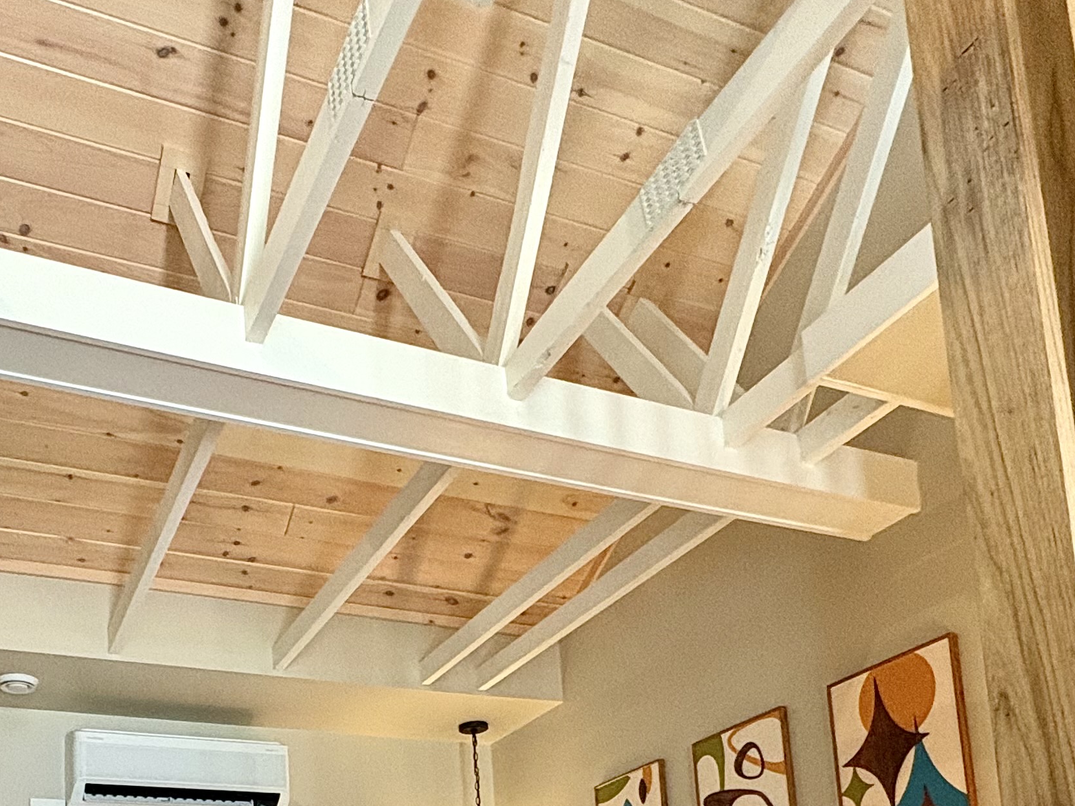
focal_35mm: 34
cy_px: 923
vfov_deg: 34.9
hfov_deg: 52.8
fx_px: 1056
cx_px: 345
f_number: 2.2
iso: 250
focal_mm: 2.22
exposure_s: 1/60
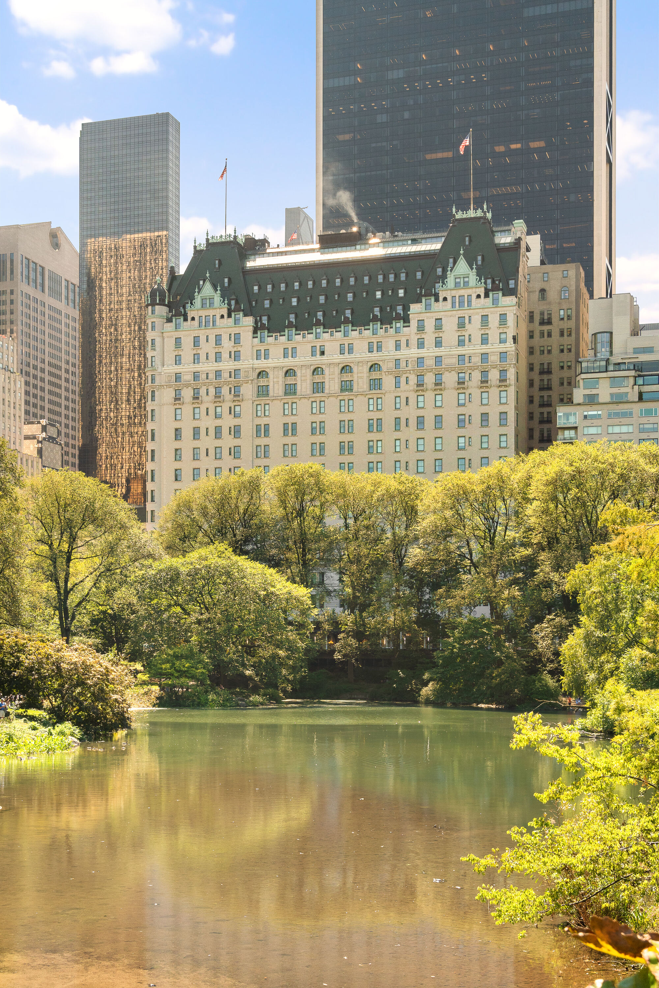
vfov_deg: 54.4
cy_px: 494
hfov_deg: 37.9
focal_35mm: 35
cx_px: 330
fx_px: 961
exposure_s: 1/80
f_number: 11
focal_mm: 35
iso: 400
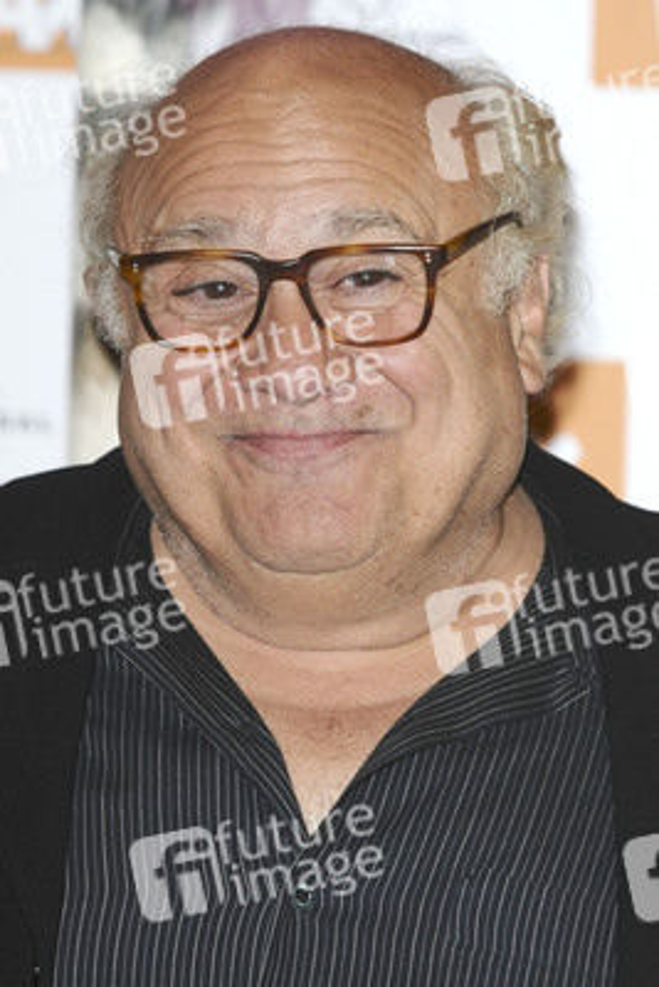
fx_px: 6790
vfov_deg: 8.3
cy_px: 494
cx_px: 330
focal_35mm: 248
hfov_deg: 5.6
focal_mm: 165
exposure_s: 1/125
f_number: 4.5
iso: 320
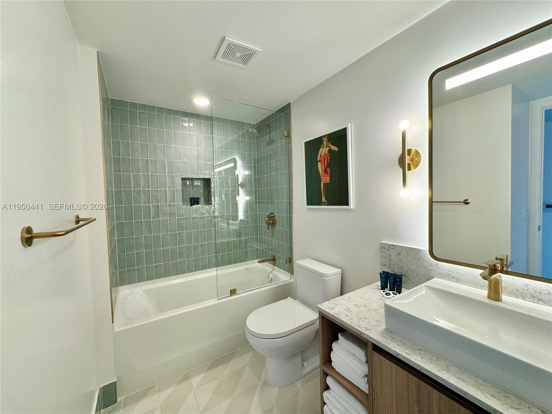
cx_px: 276
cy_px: 207
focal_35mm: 14
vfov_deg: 85.7
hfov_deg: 102.1
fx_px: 223
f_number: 2.2
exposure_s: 1/120
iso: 160
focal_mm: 2.22
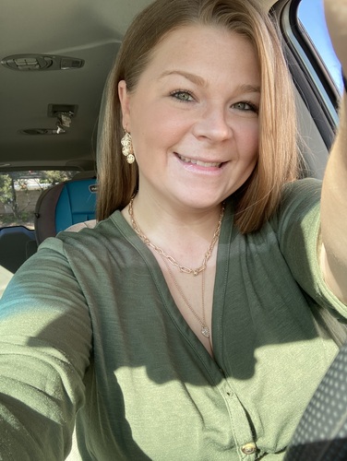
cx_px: 174
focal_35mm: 32
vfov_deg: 56.8
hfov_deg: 44.2
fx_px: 427
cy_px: 230
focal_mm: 2.87
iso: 25
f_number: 2.2
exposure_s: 1/121
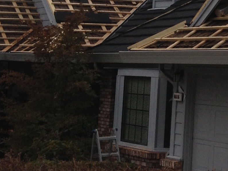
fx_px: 955
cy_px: -52
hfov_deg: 12.8
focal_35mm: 145
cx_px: 350
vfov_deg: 10.0
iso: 50
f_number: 2.4
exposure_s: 1/144
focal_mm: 4.28
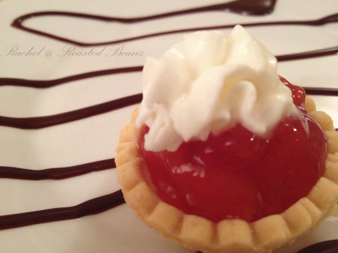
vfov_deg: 40.7
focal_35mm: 35
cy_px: 126
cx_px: 169
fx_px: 342
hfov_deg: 52.6
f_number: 2.4
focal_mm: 4.28
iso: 500
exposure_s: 1/15
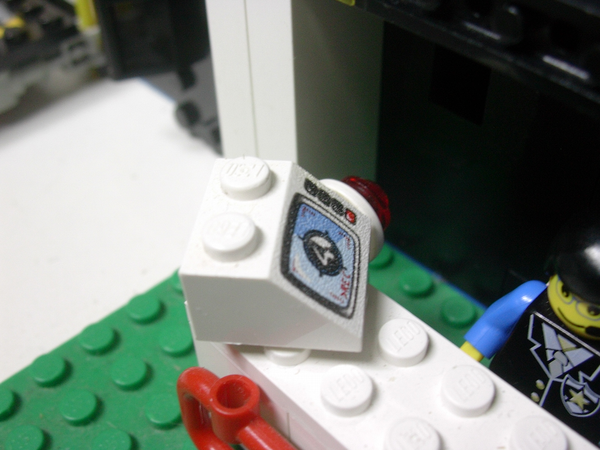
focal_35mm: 45
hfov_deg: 42.1
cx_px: 300
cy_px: 225
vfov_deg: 32.2
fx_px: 780
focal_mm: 6.7
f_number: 2.9
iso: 70
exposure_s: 1/24.6
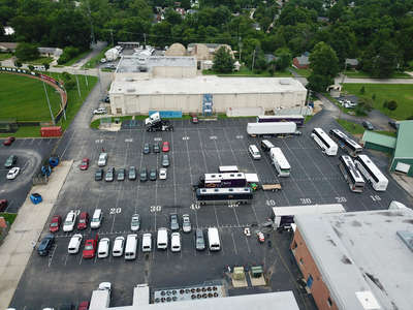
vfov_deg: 53.1
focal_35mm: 26
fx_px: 310
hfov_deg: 67.3
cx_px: 206
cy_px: 155
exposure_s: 1/1250
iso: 100
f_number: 2.2
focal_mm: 4.73
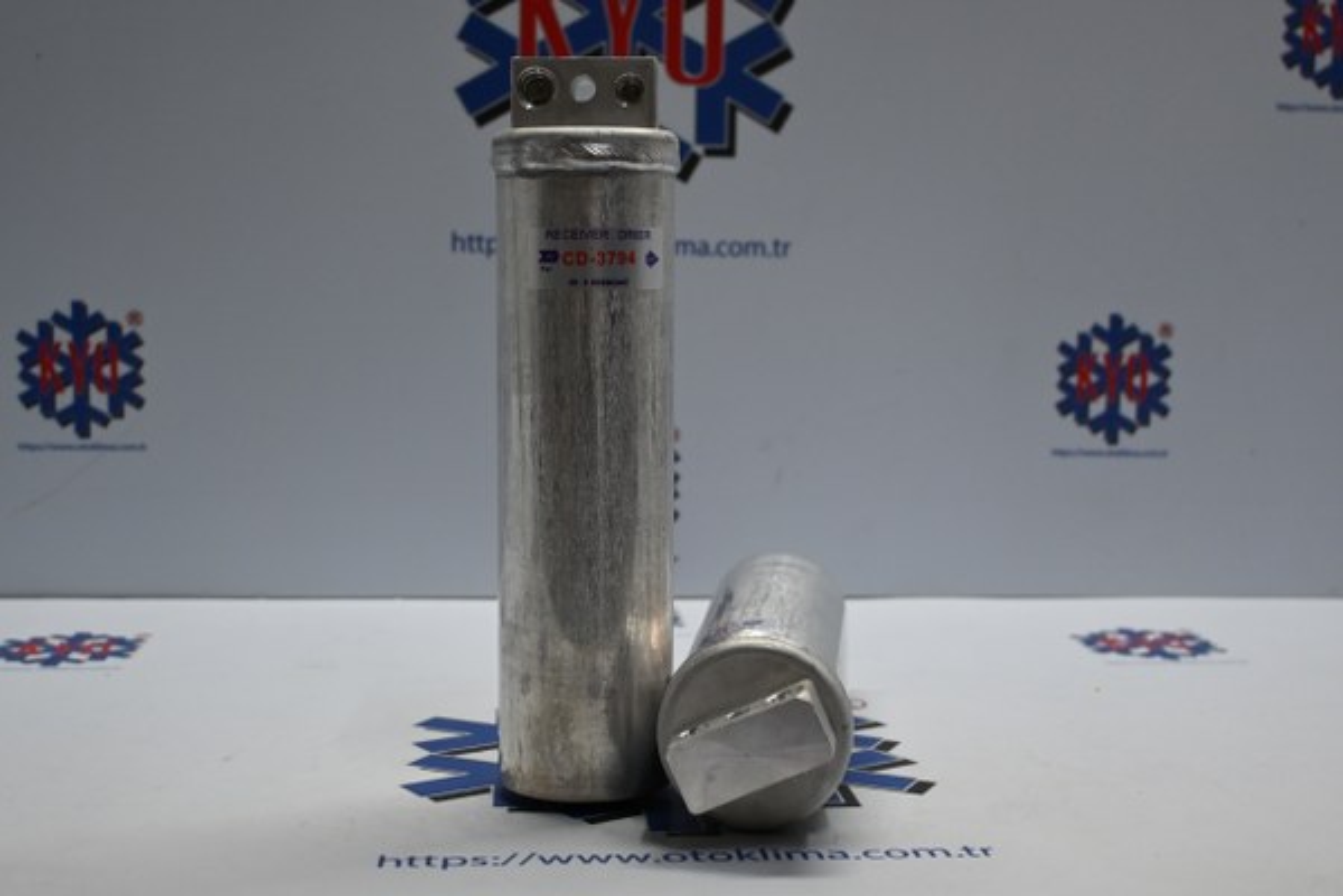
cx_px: 672
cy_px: 448
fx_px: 1707
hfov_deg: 43.0
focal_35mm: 46
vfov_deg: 29.4
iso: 720
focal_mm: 30.5
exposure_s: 1/125
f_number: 4.8
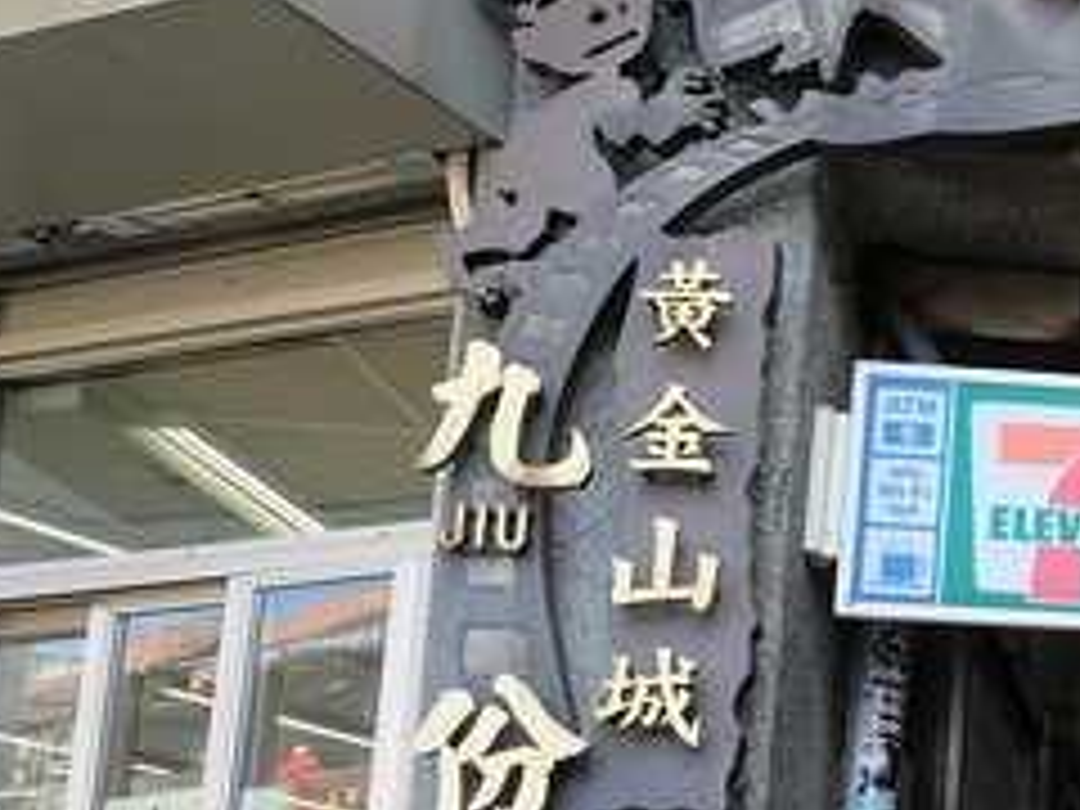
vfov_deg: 22.8
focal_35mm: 61
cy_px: 866
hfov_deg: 25.3
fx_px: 1903
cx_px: 1548
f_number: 5.6
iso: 400
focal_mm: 12.6
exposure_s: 1/125
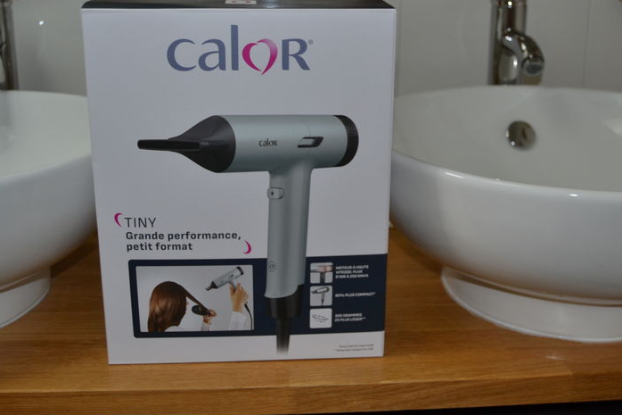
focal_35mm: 43
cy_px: 146
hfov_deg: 45.4
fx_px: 743
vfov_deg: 31.0
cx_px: 315
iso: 250
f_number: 3.5
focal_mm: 20
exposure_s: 1/60
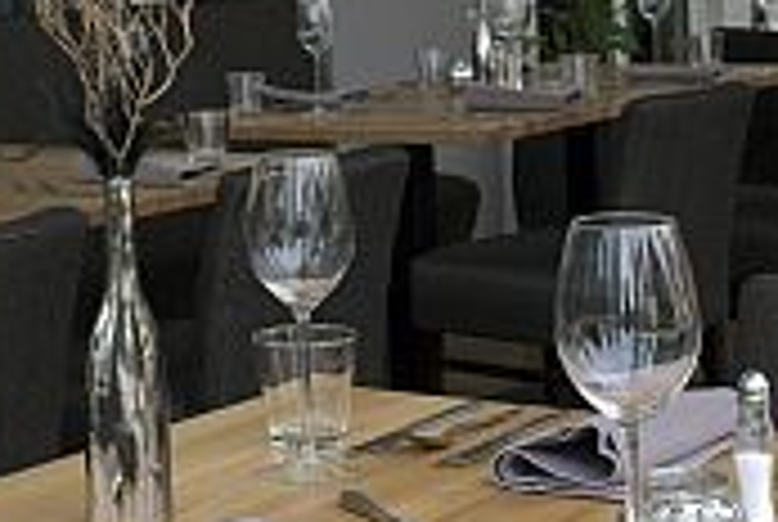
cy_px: -7
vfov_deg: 13.0
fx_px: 2251
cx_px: 198
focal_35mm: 104
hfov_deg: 19.5
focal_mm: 24
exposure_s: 1/200
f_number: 7.1
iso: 400
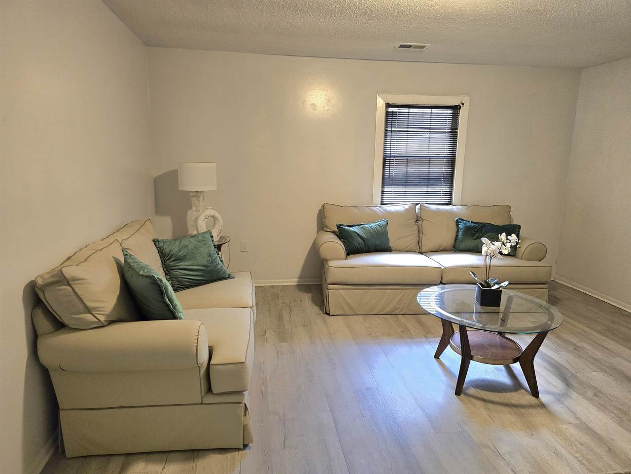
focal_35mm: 23
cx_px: 316
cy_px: 237
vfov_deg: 58.9
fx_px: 419
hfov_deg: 73.9
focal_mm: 6.3
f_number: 1.7
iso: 640
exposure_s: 1/120
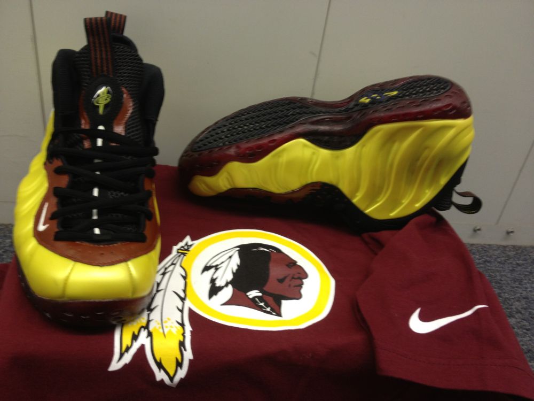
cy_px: 200
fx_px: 540
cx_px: 267
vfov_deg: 40.7
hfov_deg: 52.6
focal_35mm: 35
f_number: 2.4
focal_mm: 4.28
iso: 80
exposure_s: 1/20
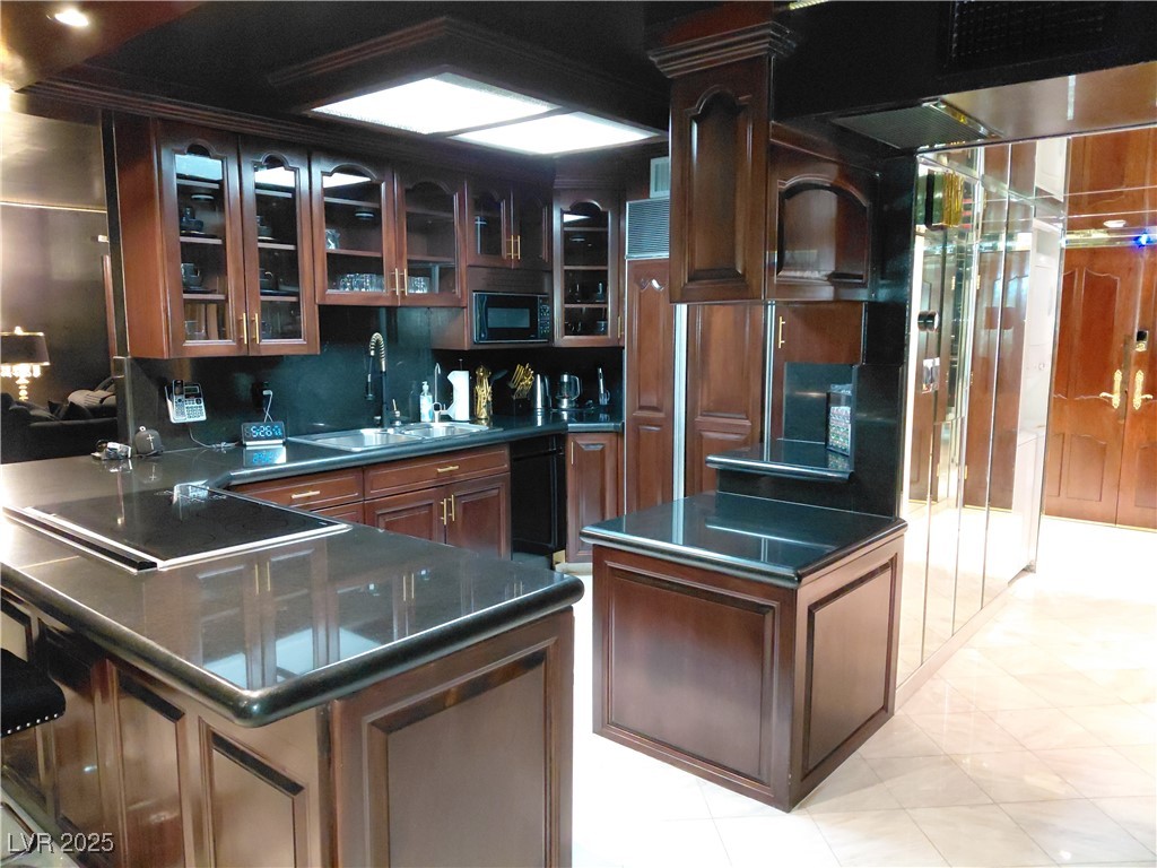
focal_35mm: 25
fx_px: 836
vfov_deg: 54.9
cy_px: 434
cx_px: 578
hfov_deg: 69.4
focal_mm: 4.69
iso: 1250
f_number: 1.8
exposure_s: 1/25
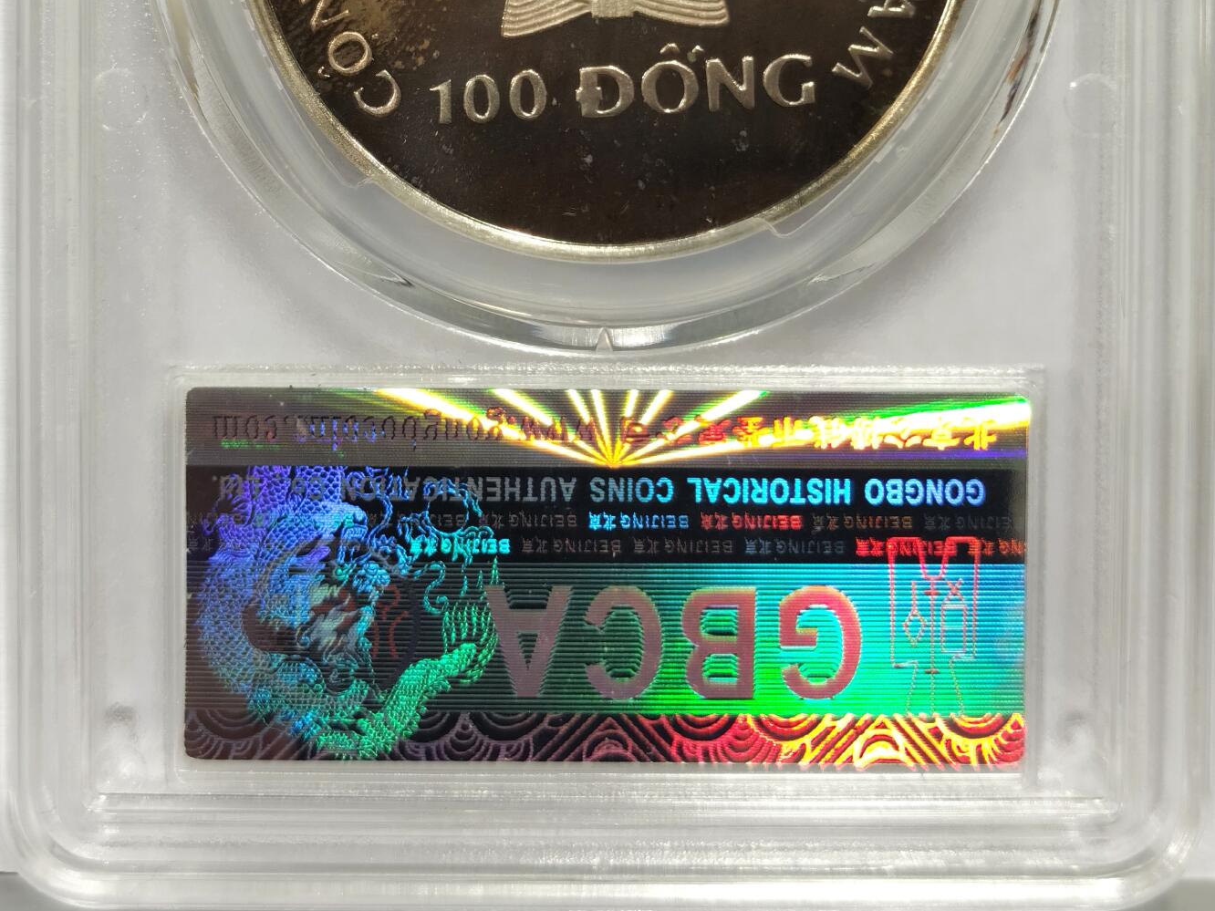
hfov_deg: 26.7
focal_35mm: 73
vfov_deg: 19.8
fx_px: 2562
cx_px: 608
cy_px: 104
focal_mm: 5.56
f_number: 16
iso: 100
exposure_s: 1/100
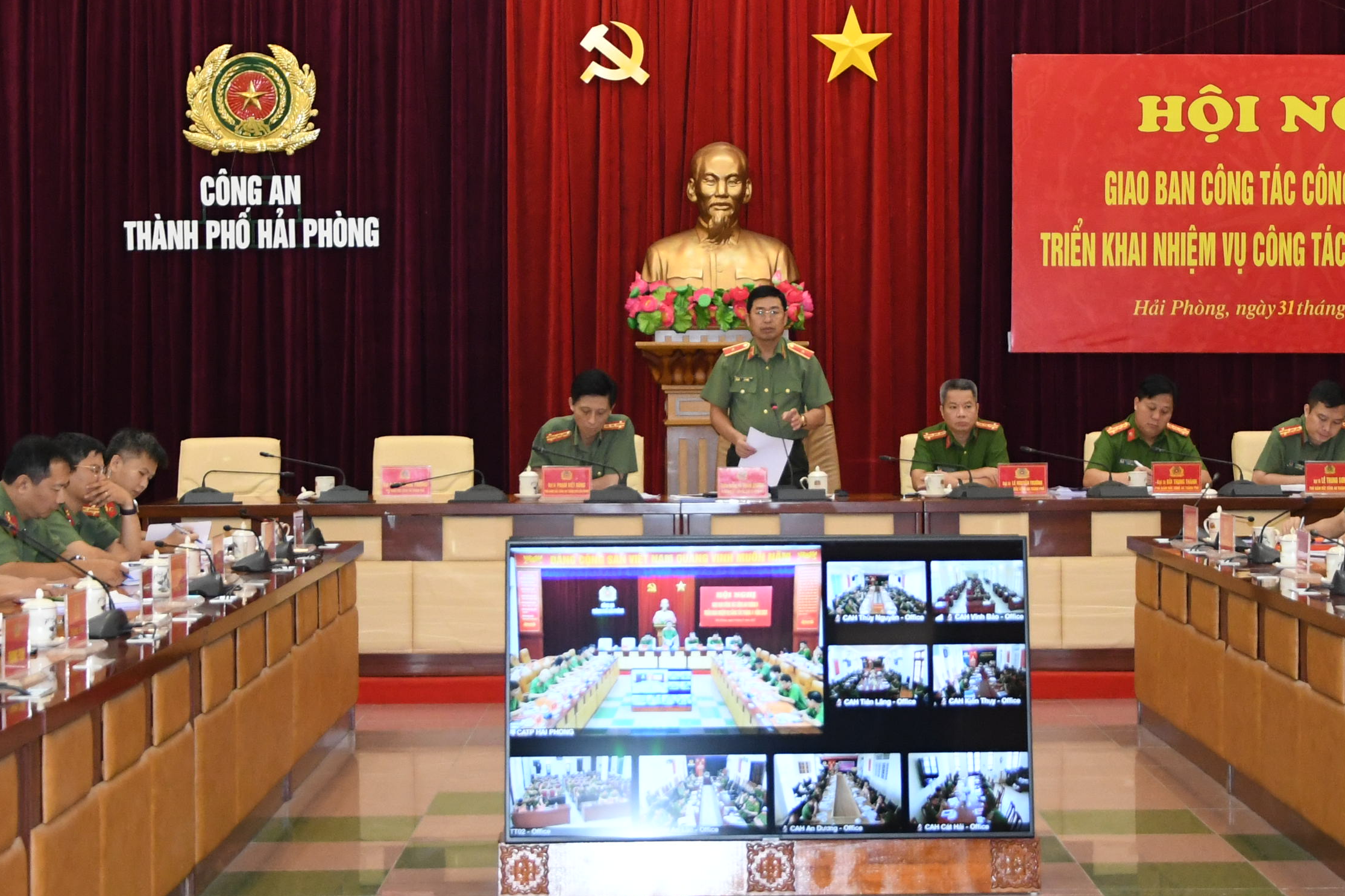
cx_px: 754
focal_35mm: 73
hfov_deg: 27.7
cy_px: 354
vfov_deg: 18.6
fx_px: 2727
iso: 2500
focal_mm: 26
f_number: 4
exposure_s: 1/200
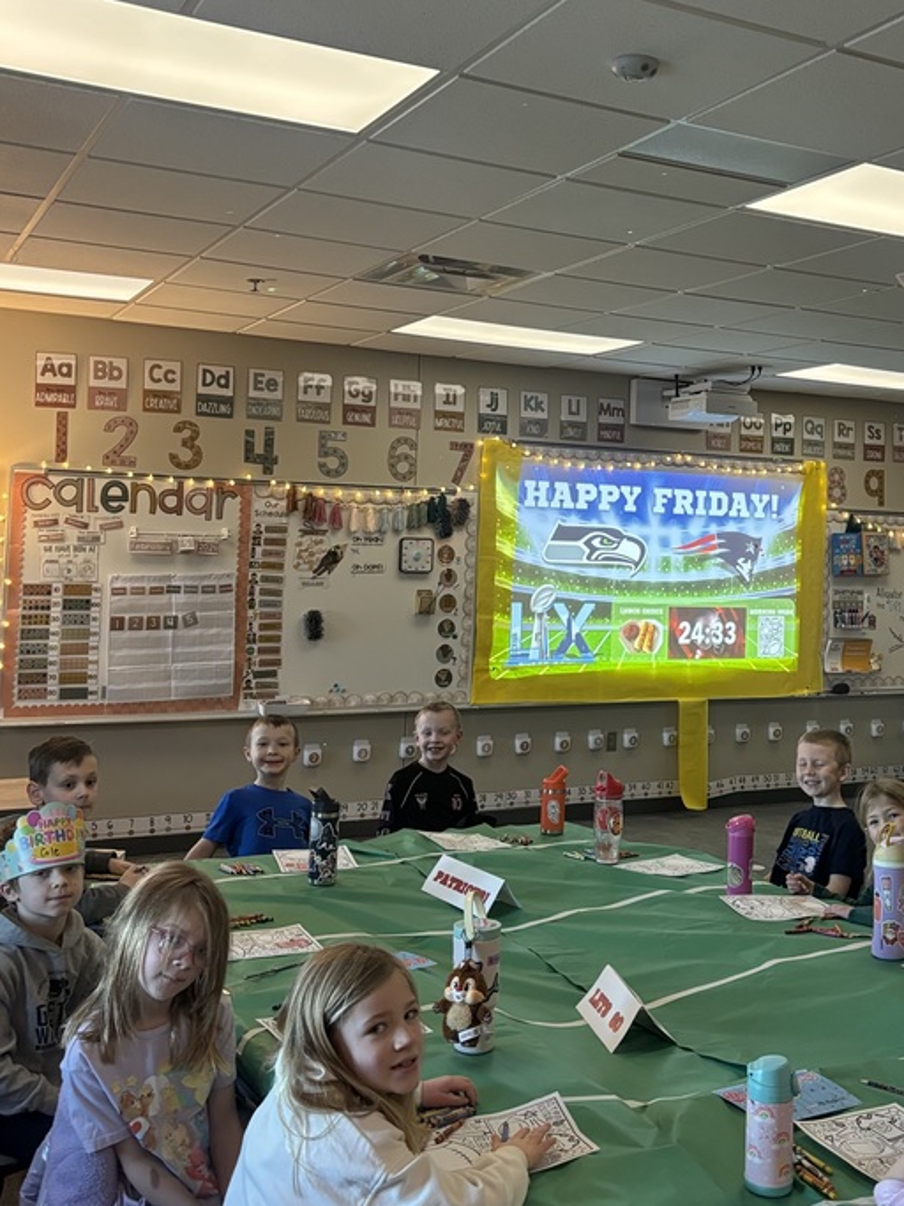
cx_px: 604
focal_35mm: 39
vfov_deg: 47.6
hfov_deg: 36.4
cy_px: 479
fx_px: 1358
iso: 320
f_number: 1.6
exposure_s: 1/60
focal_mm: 5.96
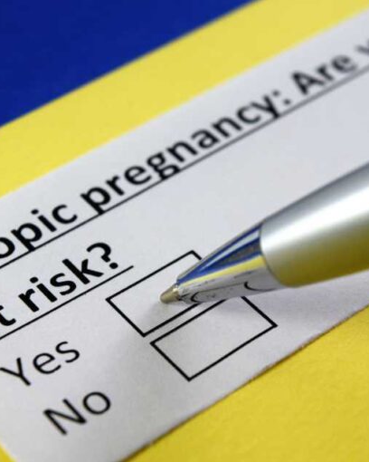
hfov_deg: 13.2
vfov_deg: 16.5
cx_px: 208
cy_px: 231
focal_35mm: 117
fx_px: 1593
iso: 400
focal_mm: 55
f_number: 7.1
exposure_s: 1/125
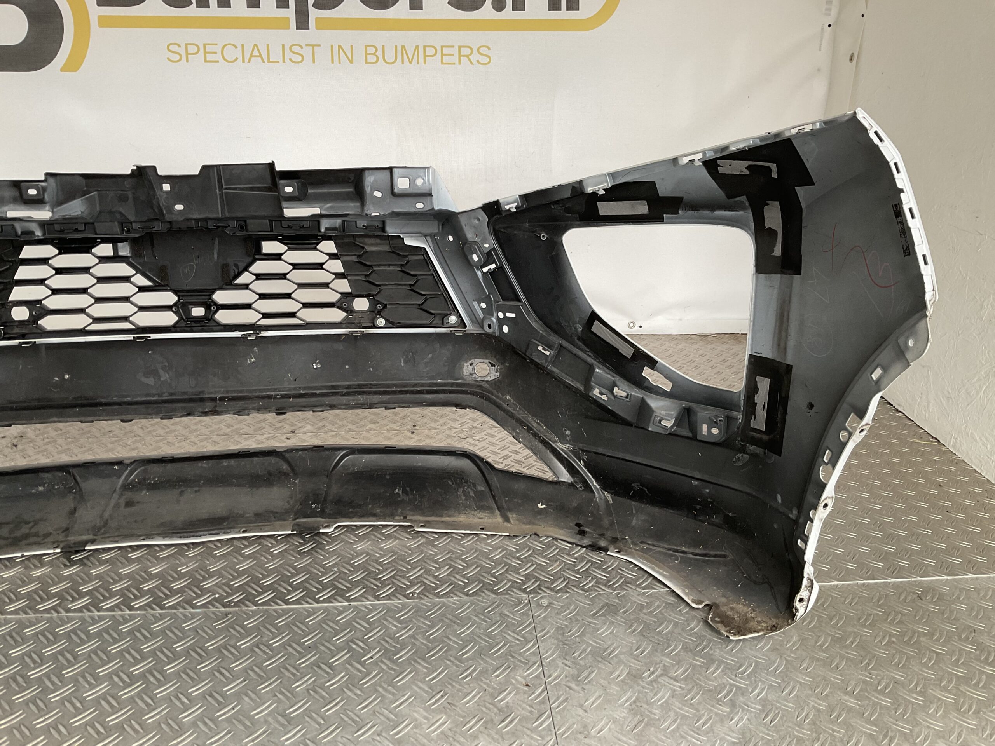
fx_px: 834
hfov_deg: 61.7
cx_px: 498
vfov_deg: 48.2
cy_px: 373
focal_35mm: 29
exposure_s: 1/50
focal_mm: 3
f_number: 1.8
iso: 50
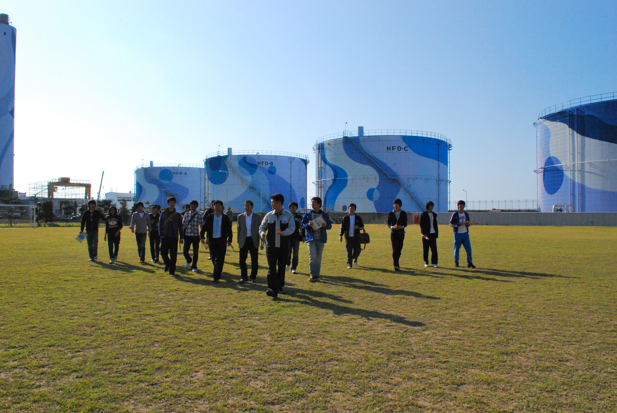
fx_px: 463
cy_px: 206
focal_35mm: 27
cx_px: 308
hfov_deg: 67.3
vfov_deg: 48.0
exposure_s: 1/1600
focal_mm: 18
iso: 1600
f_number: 16
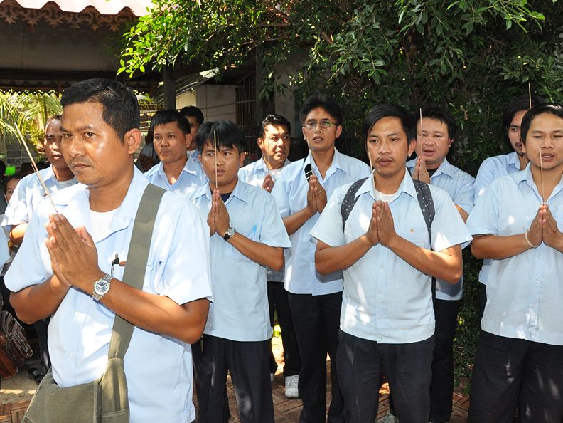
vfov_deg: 39.7
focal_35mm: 36
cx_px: 299
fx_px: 586
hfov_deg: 51.3
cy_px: 212
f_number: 13
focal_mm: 22
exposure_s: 1/200
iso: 1600
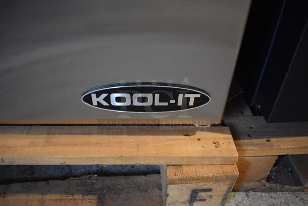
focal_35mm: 30
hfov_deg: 61.9
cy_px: 103
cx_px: 154
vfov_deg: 43.7
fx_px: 257
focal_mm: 20
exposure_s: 1/125
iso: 4500
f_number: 3.8
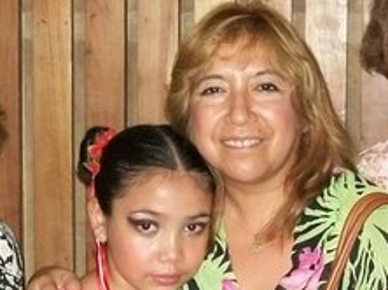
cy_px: 135
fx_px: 1164
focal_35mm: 104
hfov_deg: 18.9
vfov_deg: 14.2
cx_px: 218
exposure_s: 1/30
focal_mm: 6
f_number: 2.7
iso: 200
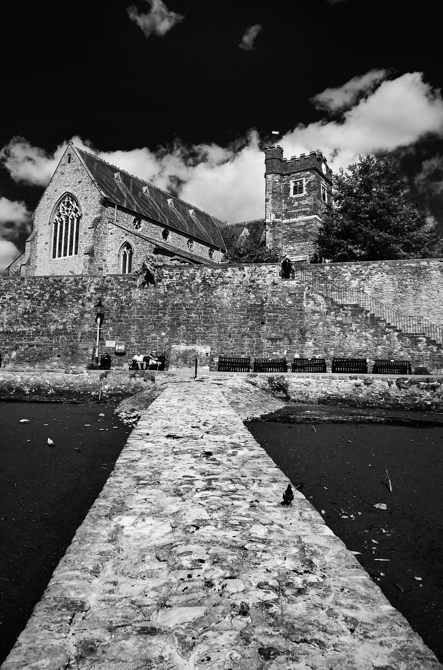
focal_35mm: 24
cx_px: 222
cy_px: 335
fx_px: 445
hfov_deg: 52.9
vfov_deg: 73.9
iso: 200
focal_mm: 16
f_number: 7.1
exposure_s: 1/500
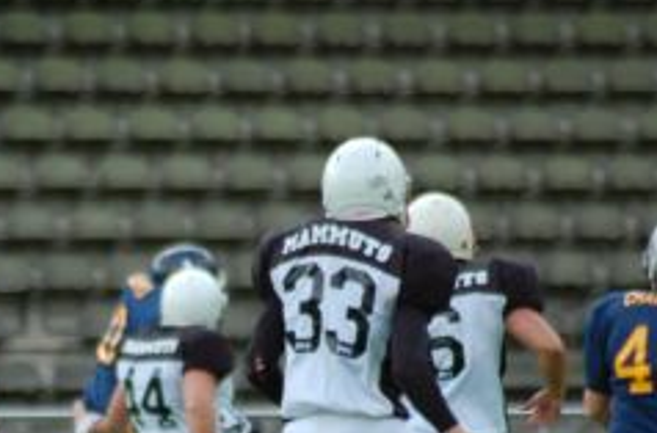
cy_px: 394
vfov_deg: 1.8
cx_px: 236
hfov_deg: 2.7
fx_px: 14043
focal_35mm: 772
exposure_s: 1/640
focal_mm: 270
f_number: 5.6
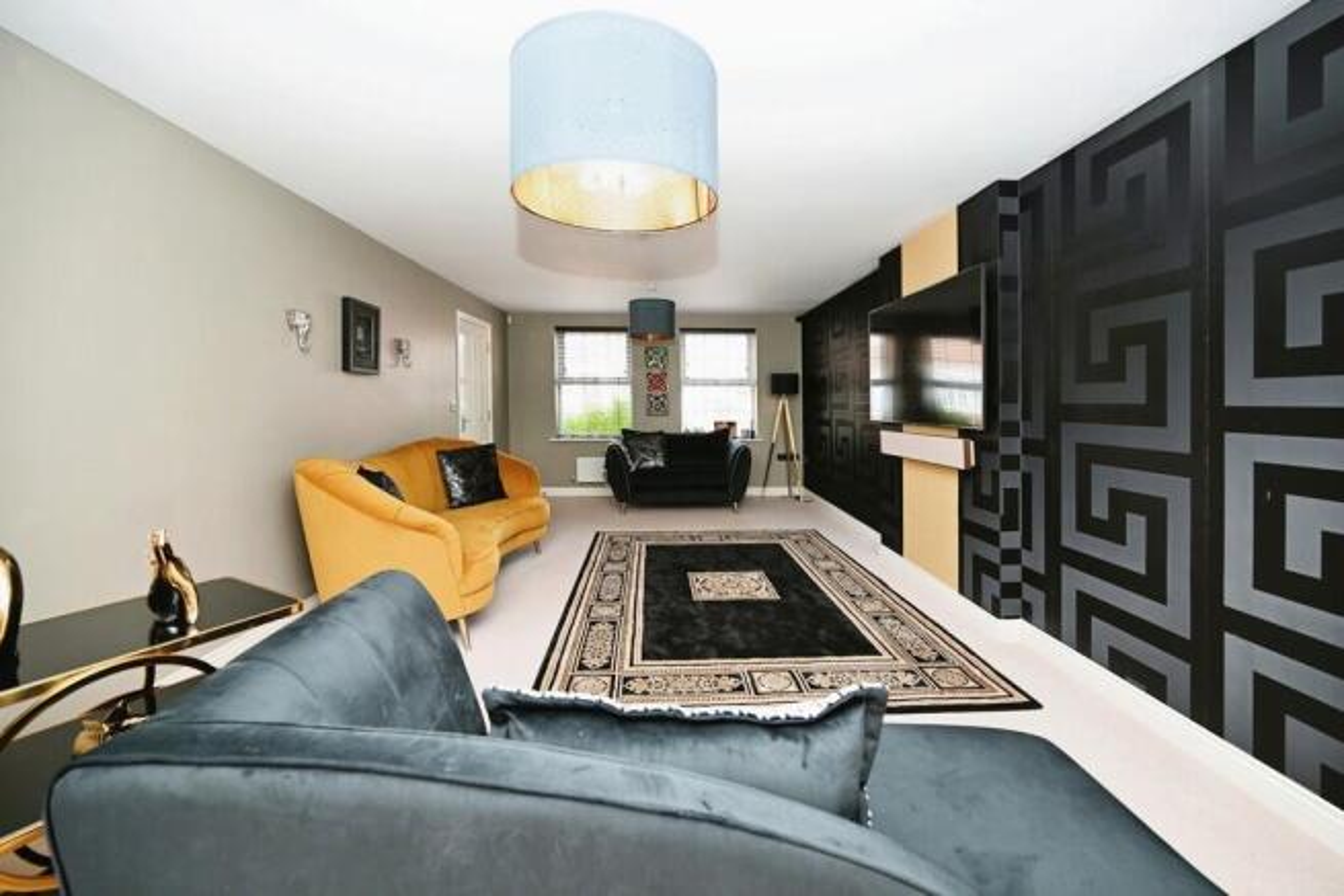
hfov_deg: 104.2
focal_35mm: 14
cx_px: 672
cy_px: 448
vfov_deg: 81.2
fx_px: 523
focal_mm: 14
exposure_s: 1/60
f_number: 4
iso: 320
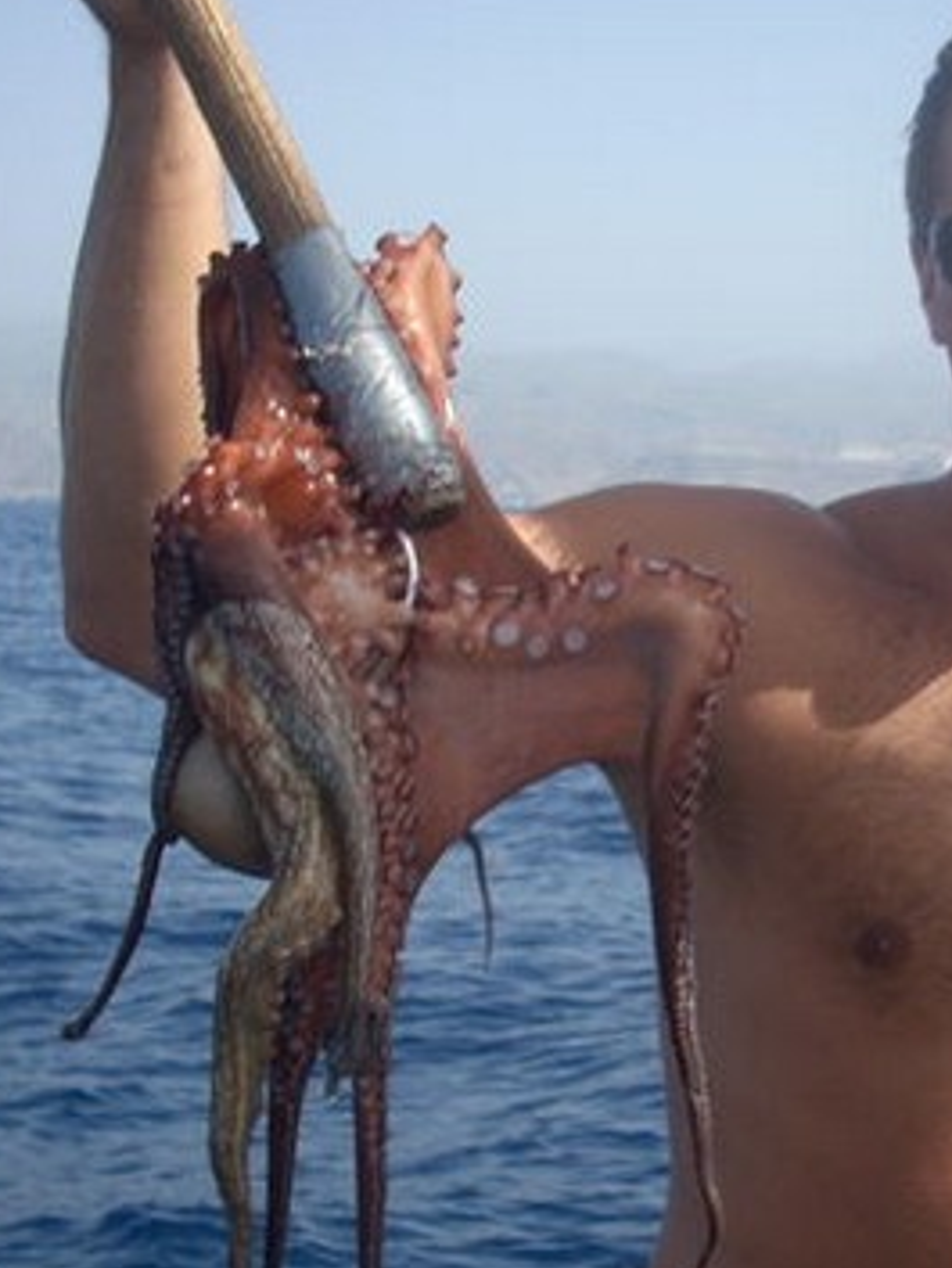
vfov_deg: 23.8
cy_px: 643
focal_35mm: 82
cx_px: 679
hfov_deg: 17.9
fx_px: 3005
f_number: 6.3
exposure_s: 1/185
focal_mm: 7.6
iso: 64
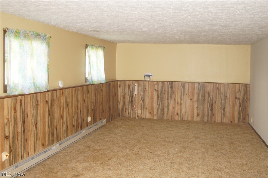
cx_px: 134
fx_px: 312
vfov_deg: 31.8
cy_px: 89
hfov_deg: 46.4
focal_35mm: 42
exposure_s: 1/60
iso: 800
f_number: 4
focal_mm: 28
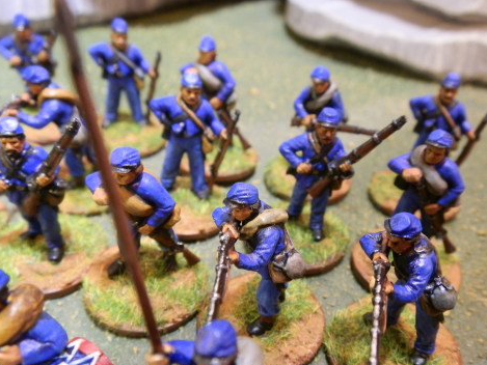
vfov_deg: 44.1
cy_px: 207
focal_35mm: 32
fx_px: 450
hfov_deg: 56.6
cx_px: 273
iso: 200
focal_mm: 5
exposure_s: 1/8
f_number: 3.1
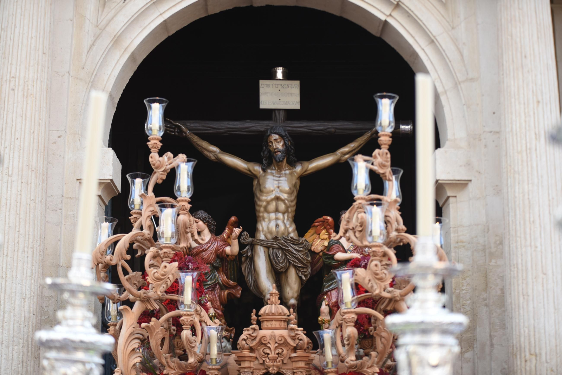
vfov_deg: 19.5
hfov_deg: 28.8
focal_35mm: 70
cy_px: 188
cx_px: 281
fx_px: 1093
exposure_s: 1/200
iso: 180
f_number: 2.8
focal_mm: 70
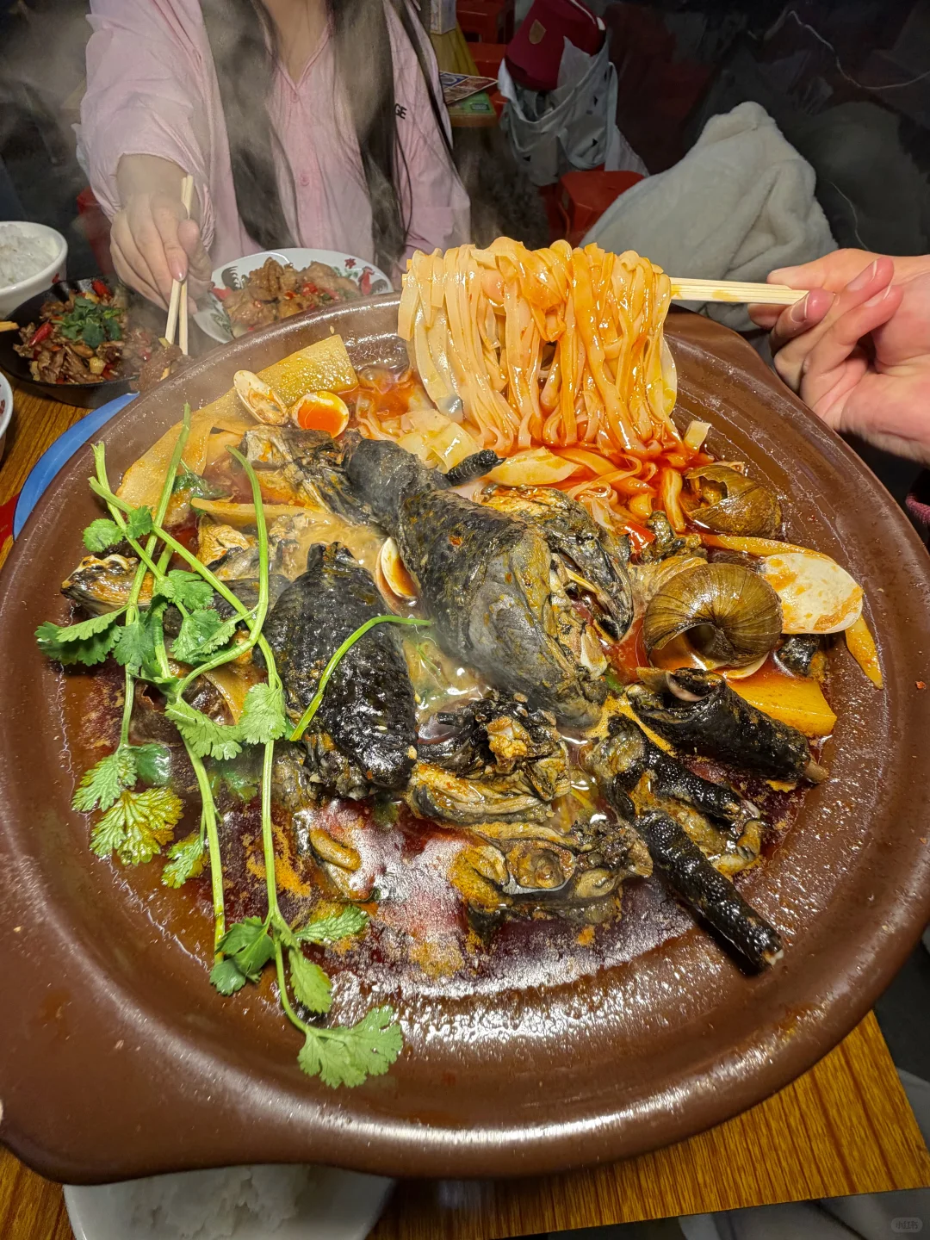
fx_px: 502
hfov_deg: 85.7
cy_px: 620
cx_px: 465
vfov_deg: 102.1
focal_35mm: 14
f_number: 2.2
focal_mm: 2.22
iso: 80
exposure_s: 1/100
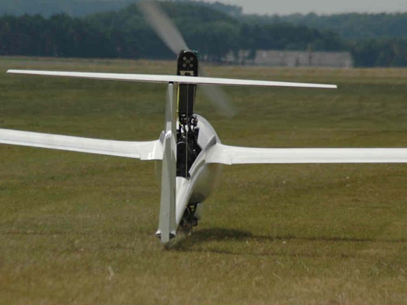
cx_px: 190
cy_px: 153
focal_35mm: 490
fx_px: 5759
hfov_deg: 4.0
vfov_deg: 3.0
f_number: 8
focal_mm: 300
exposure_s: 1/1250
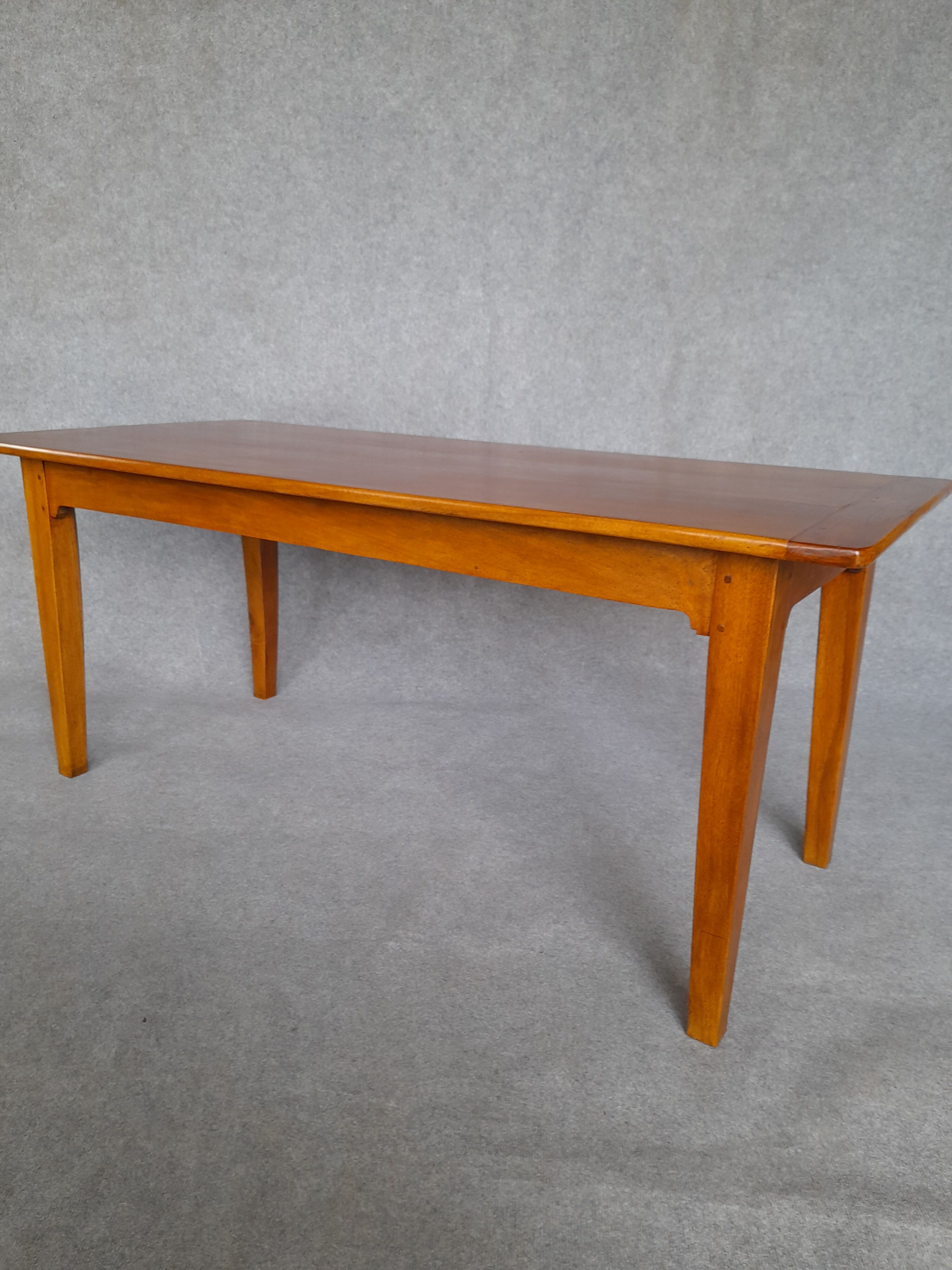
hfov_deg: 54.9
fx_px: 917
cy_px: 635
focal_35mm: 25
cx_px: 476
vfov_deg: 69.4
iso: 125
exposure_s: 1/60
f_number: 2
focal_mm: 4.6
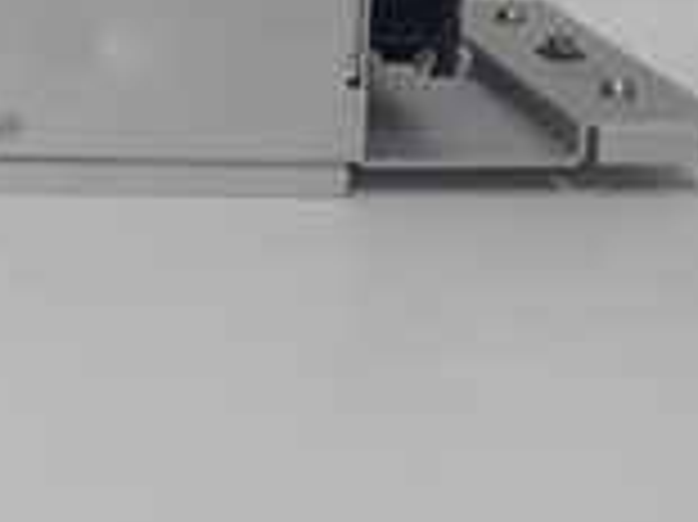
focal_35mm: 87
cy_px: -254
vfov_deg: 15.6
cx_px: -234
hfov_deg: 20.4
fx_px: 1753
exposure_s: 1/33
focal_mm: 3.79
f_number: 2
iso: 182
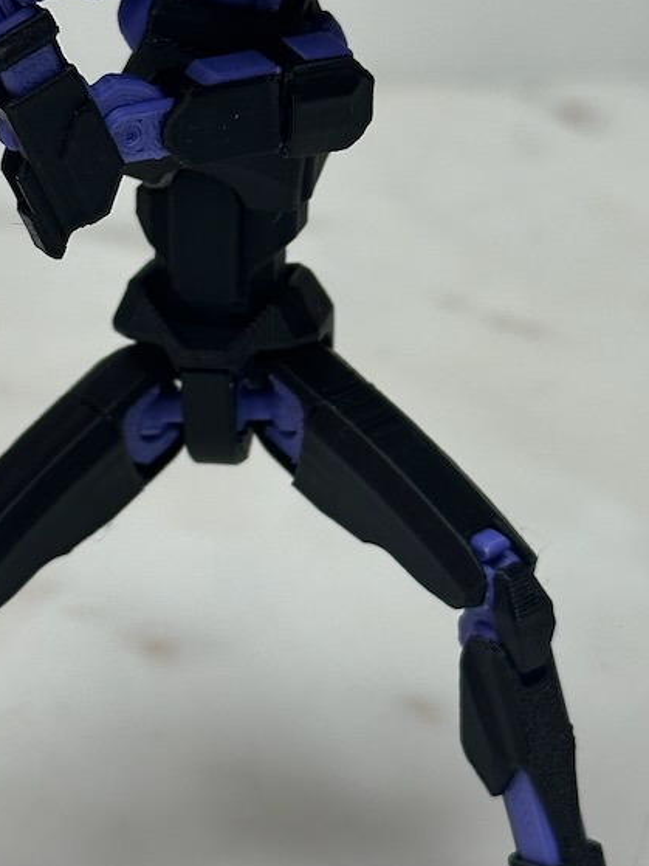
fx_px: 2751
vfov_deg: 17.9
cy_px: 307
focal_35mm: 110
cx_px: 304
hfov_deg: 13.5
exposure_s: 1/120
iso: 125
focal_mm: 6.86
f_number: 1.78
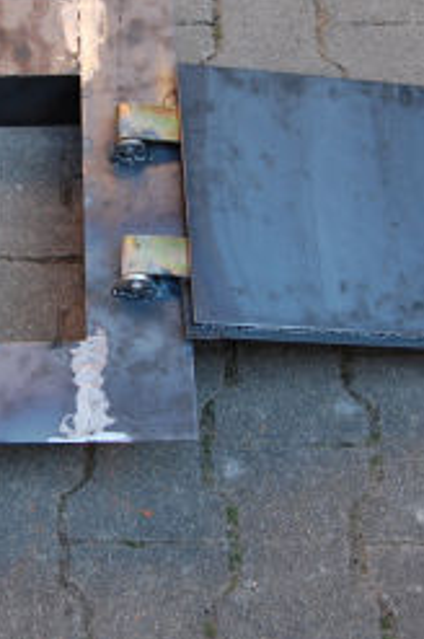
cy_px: 259
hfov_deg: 17.0
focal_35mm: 79
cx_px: 57
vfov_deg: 25.7
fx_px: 1399
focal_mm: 26
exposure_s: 1/125
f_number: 5.6
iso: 360
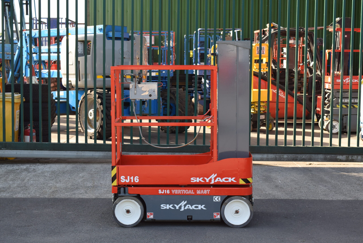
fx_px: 727
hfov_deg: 28.1
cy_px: 122
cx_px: 182
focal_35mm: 72
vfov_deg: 19.0
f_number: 8
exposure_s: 1/200
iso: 400
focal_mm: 48
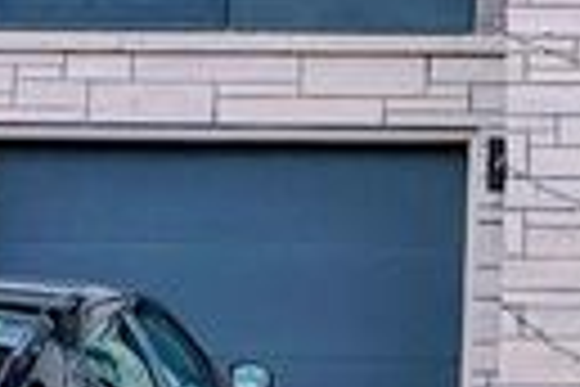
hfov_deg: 19.1
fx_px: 1692
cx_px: 517
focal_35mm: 105
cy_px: -209
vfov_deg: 12.4
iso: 50
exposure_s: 1/2273
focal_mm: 4.81
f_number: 1.8
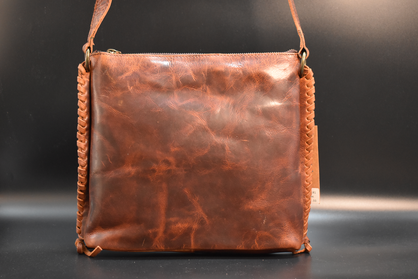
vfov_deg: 25.8
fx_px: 610
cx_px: 209
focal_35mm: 52
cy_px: 140
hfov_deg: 37.9
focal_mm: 35
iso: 2200
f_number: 4.5
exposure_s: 1/60
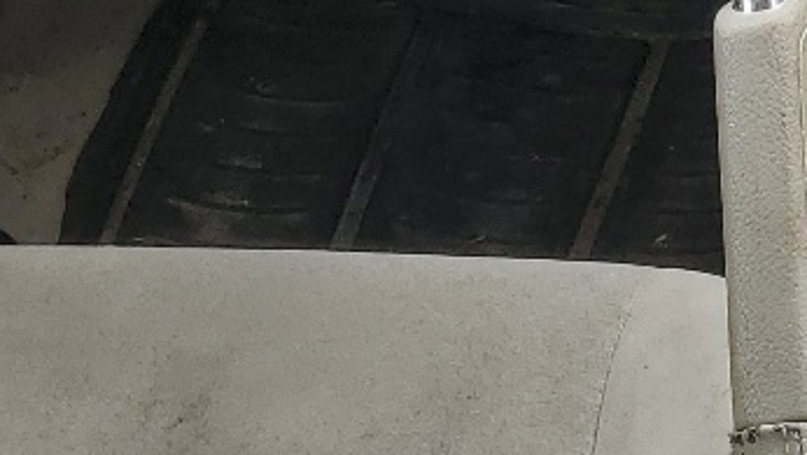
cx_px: 1190
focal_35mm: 131
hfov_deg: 15.2
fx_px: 2804
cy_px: -488
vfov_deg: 8.7
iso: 50
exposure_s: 1/323
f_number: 1.5
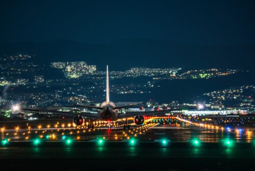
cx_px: 128
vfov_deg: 4.6
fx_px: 2126
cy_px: 86
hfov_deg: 6.9
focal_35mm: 300
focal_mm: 300
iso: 400
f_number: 5.6
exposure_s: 3.2
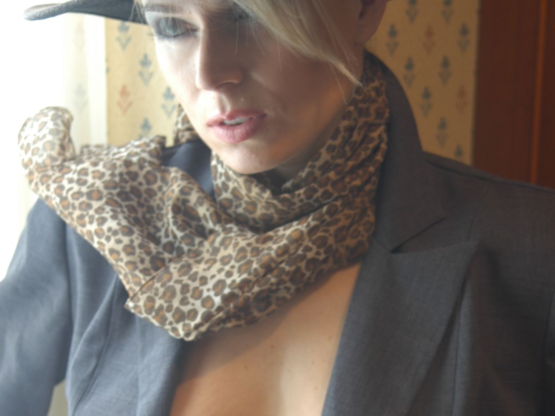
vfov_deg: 17.5
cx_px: 278
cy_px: 383
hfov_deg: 23.6
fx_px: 1331
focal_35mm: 83
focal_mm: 38
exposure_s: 1/10
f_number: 4
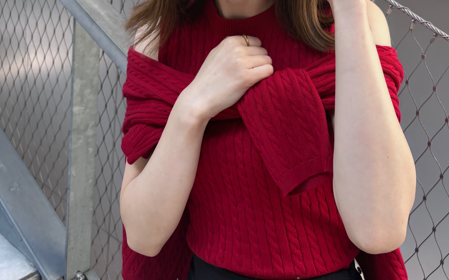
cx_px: 250
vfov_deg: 28.5
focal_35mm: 42
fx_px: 514
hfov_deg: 47.1
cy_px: -7
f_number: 1.6
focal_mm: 5.96
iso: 40
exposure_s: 1/121
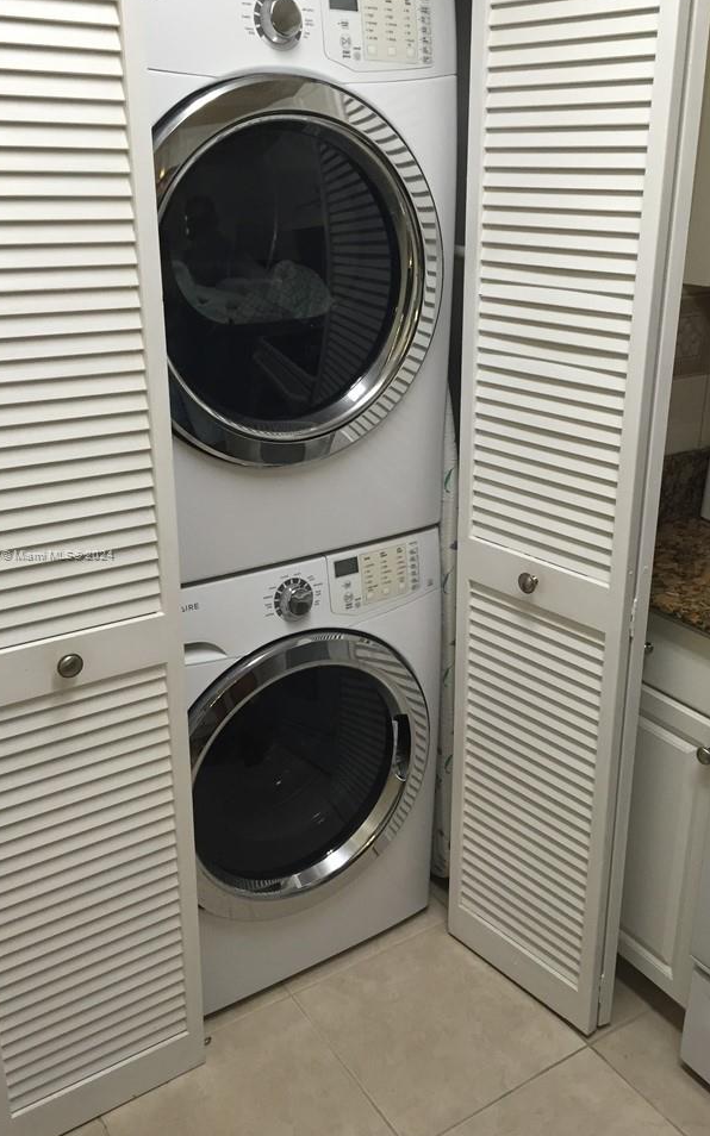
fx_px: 1022
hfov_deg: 38.3
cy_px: 555
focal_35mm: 33
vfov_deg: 58.1
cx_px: 387
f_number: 2.2
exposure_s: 1/30
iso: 40
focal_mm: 4.15
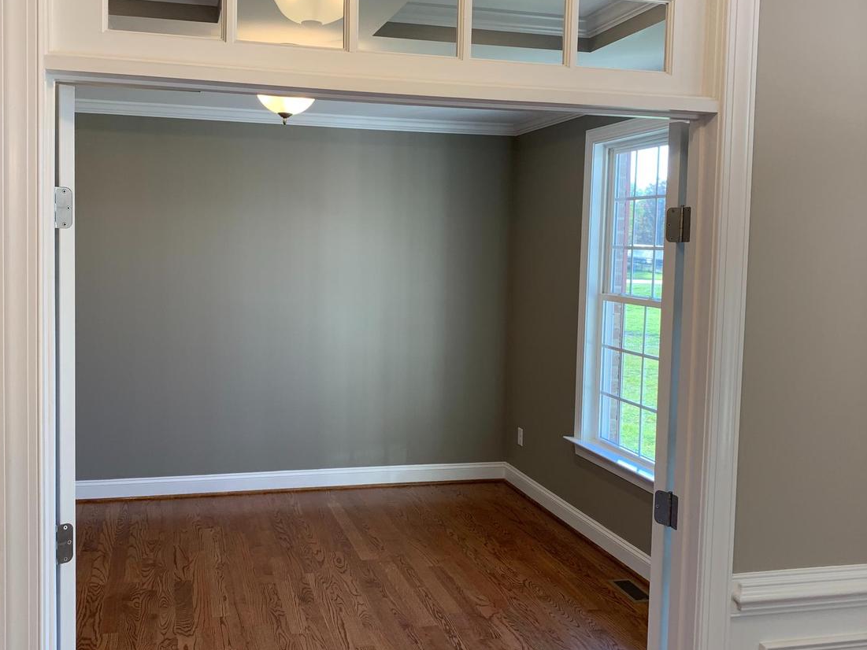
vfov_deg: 41.8
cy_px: 315
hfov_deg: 53.7
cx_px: 369
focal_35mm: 34
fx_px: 852
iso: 50
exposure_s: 1/60
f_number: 1.8
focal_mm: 4.25
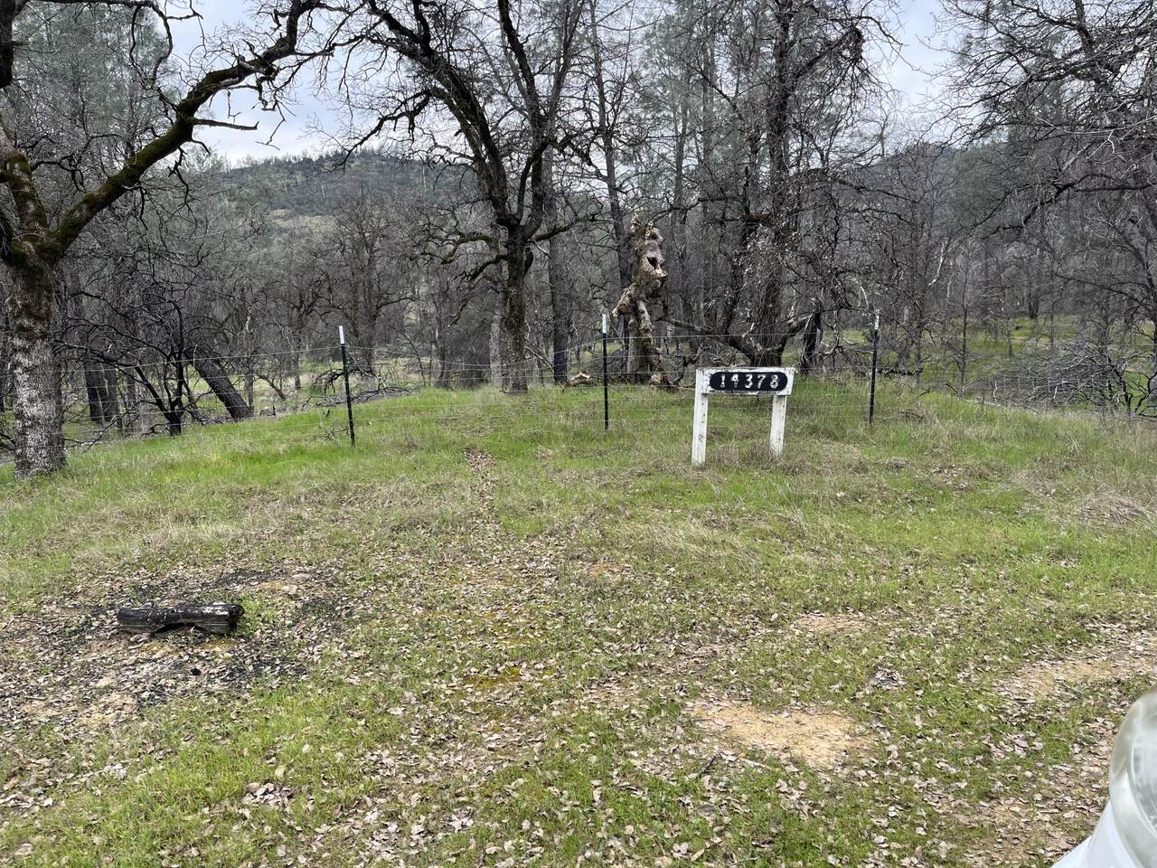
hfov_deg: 67.3
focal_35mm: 26
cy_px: 434
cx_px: 578
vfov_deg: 53.1
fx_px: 869
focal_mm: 5.1
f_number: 1.6
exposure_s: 1/189
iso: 40
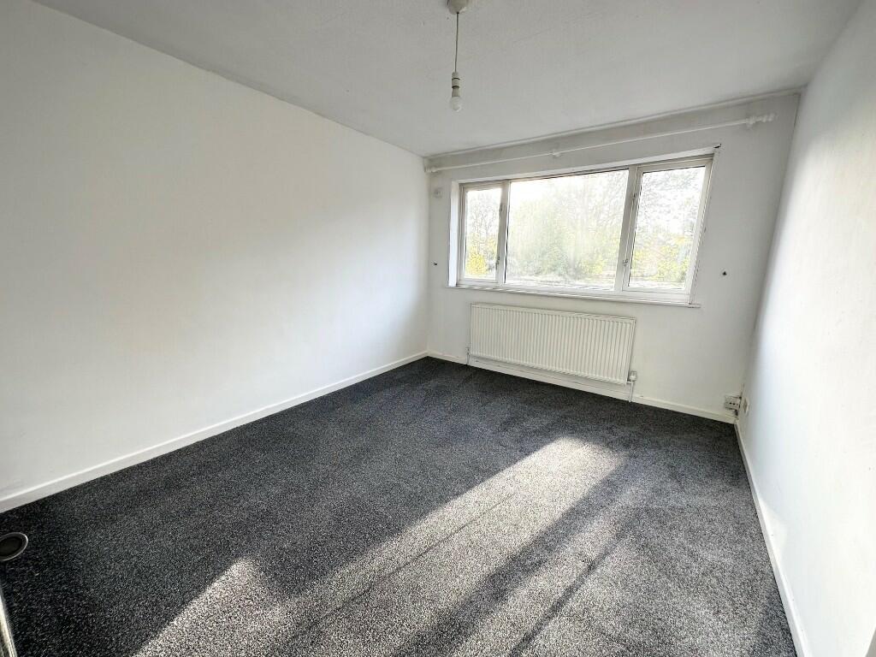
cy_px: 328
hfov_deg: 102.1
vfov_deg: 85.7
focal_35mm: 14
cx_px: 438
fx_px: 354
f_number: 2.2
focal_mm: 2.22
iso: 40
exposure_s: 1/99
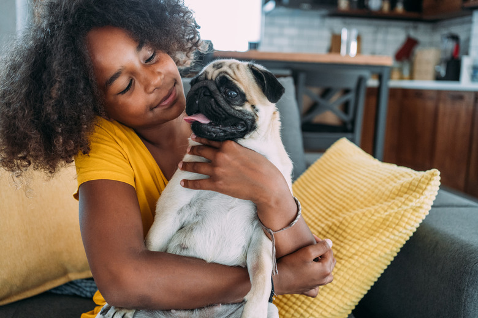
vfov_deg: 37.9
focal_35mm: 35
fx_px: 465
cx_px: 239
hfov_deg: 54.4
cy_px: 159
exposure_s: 1/250
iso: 4000
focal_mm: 35
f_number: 3.2
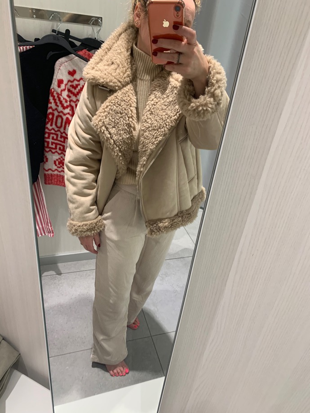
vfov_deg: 67.3
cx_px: 155
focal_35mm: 26
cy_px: 206
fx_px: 310
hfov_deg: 53.1
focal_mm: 4.25
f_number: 1.8
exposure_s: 1/73
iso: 100
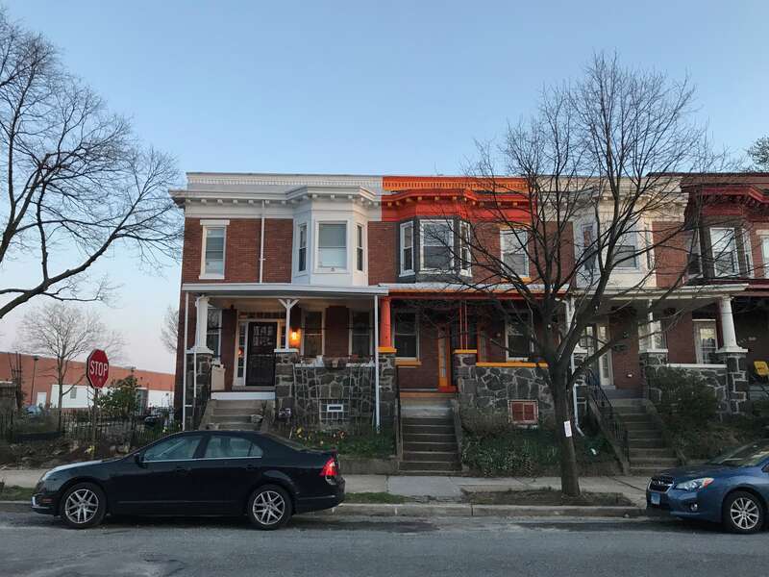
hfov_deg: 63.4
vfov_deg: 49.7
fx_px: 622
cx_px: 384
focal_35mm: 28
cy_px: 288
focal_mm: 3.99
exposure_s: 1/30
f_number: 1.8
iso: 32
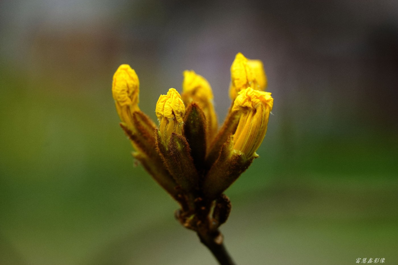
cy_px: 132
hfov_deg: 10.3
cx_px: 199
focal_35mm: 200
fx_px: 2211
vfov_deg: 6.9
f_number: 5.6
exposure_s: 1/400
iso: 320
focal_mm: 200
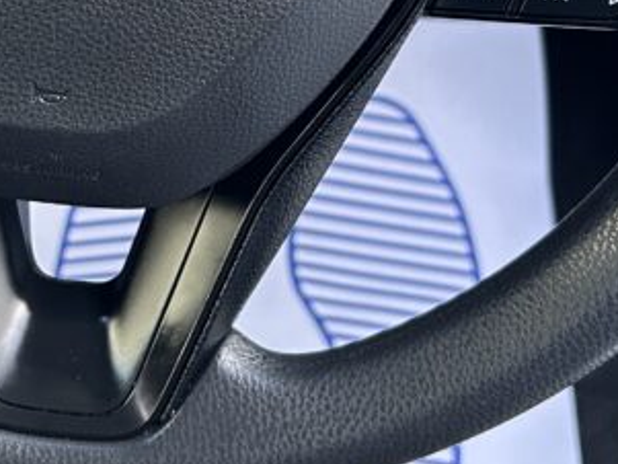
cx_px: 152
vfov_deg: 20.5
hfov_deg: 27.7
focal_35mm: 69
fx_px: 1232
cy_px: -23
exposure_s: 1/60
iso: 250
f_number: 1.5
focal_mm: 5.7
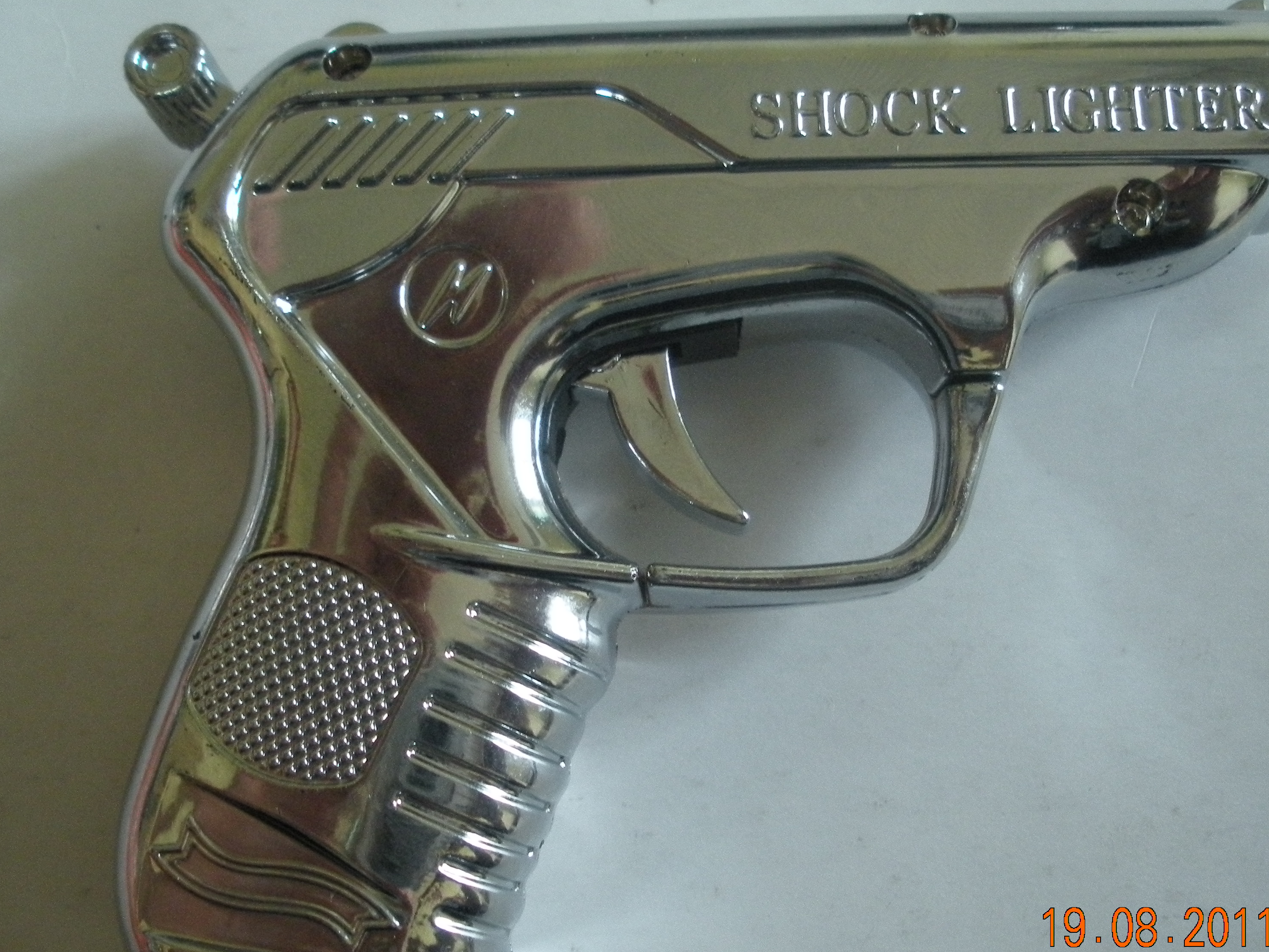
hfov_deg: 43.8
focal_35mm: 43
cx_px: 593
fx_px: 1576
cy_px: 465
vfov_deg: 33.6
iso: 400
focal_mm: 6.3
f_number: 3.5
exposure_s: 1/61.8
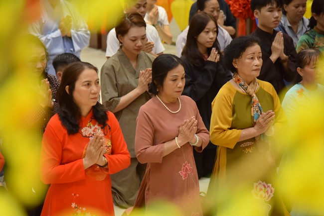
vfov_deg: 11.4
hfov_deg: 17.1
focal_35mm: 120
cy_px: 108
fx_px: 1080
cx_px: 162
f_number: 4
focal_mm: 120
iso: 800
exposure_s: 1/125
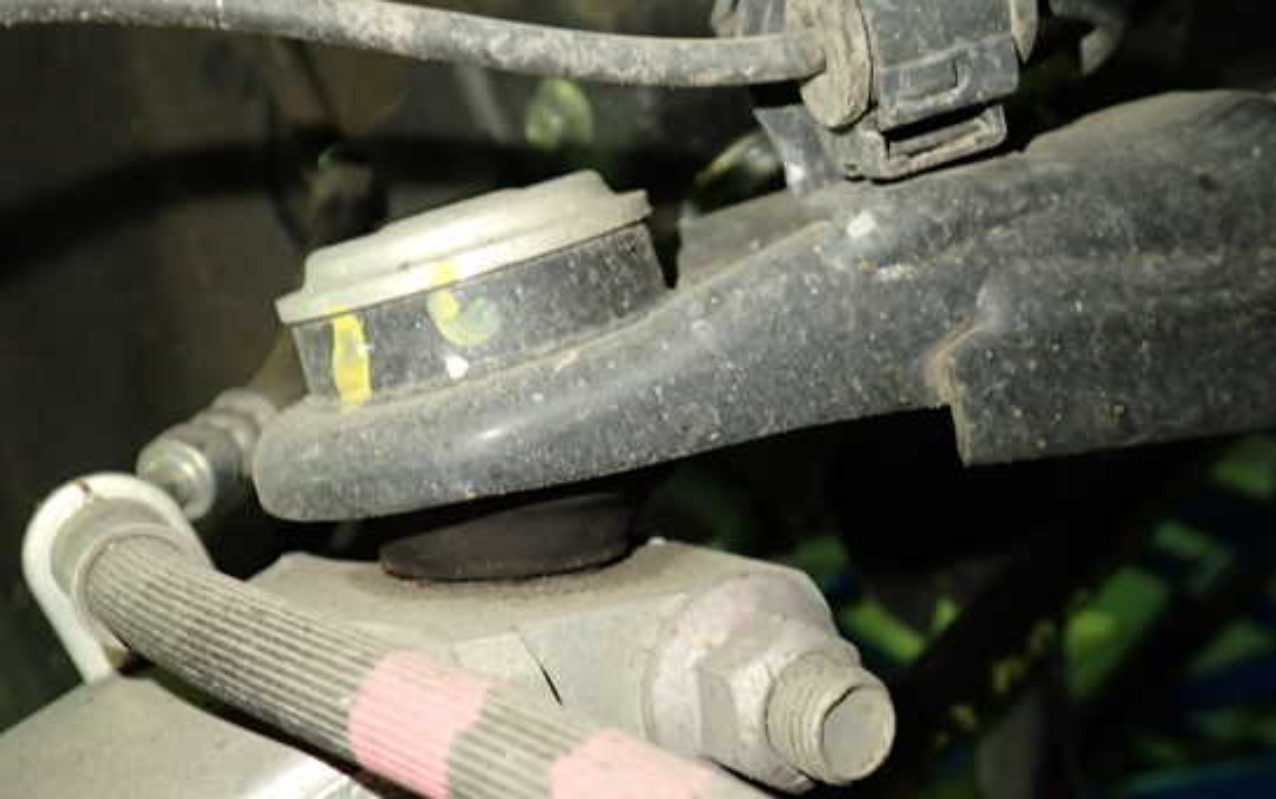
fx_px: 1218
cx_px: 590
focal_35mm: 35
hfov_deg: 55.3
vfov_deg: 36.3
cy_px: 445
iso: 400
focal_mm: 5.4
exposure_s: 1/30
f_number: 2.3
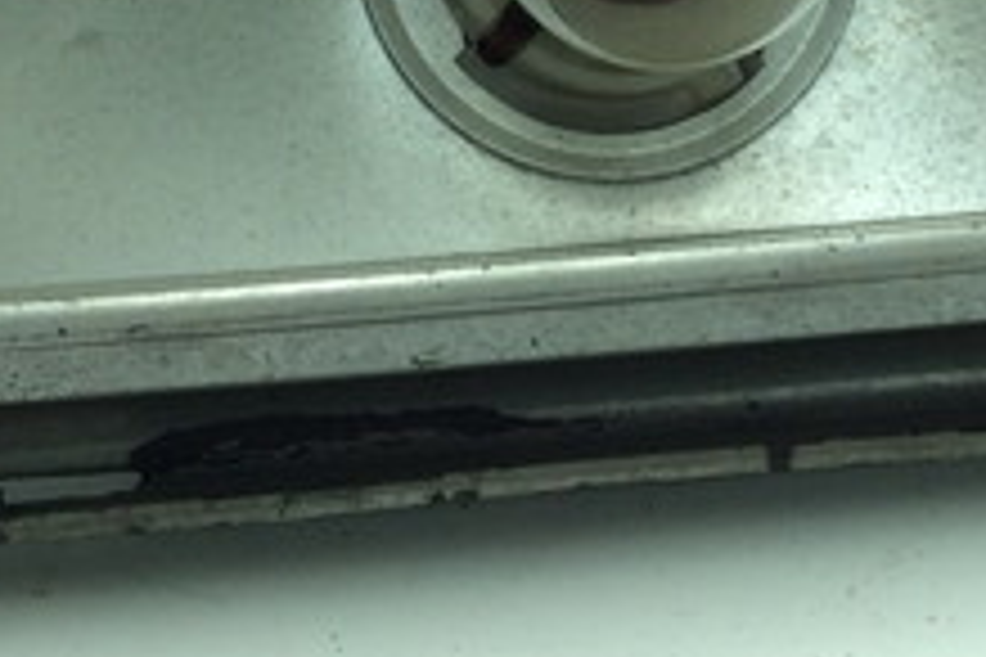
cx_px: 617
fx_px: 2492
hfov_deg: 22.3
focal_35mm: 91
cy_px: -248
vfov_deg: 14.3
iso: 32
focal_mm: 3.3
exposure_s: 1/278
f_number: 2.4
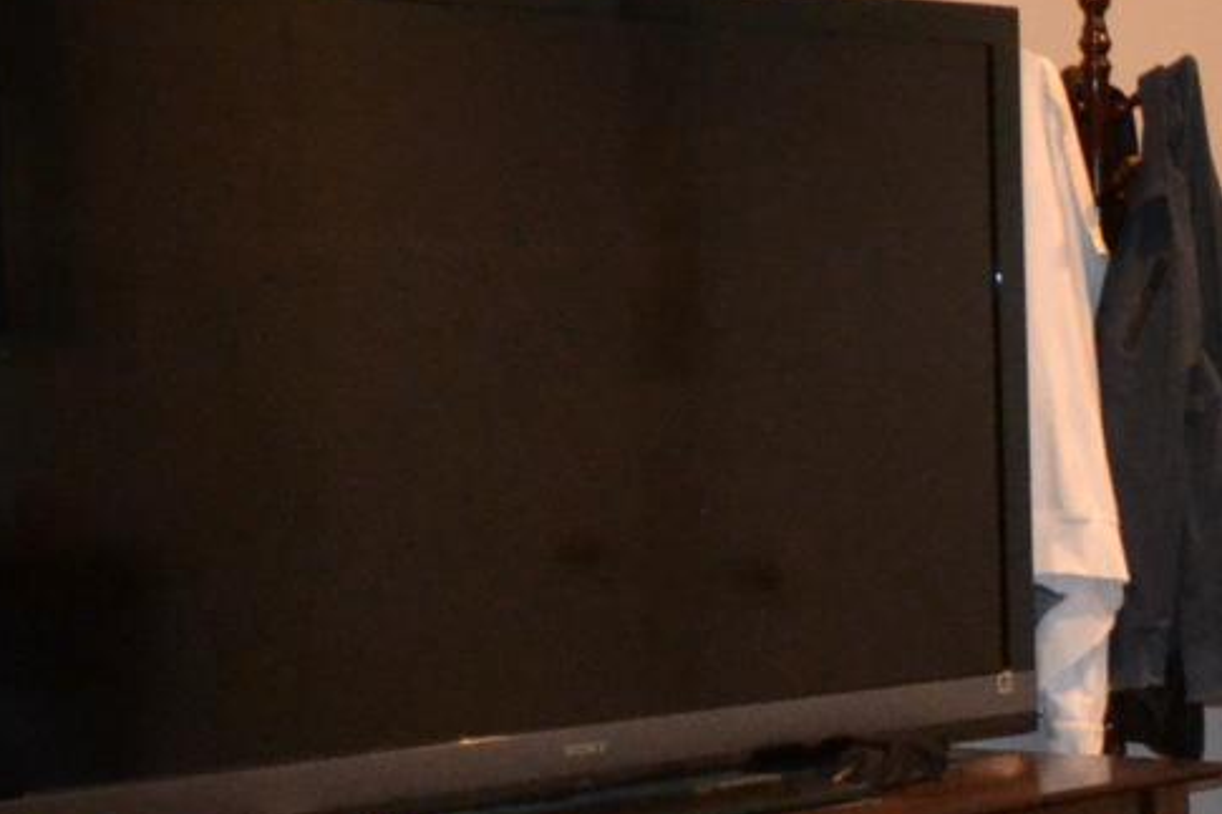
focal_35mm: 114
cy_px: 515
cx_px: 1910
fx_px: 3868
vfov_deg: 12.0
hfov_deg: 16.2
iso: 2200
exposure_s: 1/60
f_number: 4
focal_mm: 18
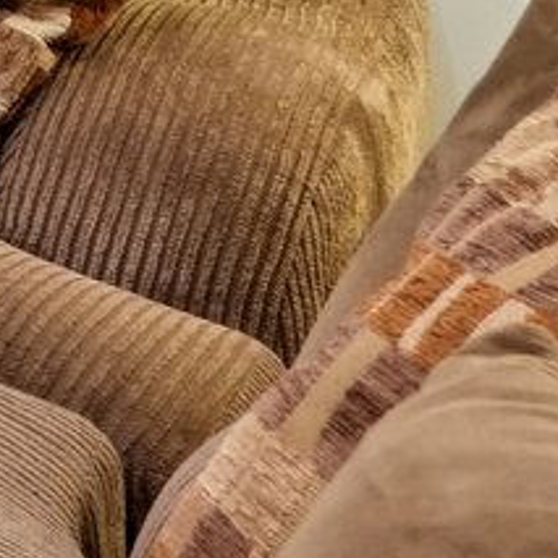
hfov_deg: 7.8
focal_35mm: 131
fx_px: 2389
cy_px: -811
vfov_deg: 11.1
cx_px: -1758
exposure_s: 1/5
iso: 400
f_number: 8
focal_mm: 16
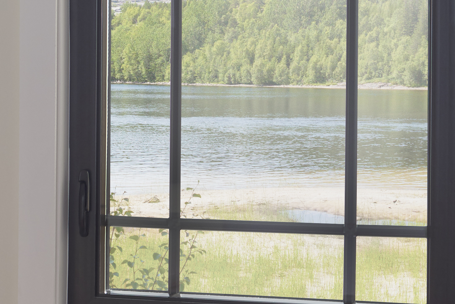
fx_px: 2174
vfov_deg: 8.0
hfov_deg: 10.9
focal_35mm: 172
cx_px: -456
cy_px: 62
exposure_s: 1/125
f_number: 8
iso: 125
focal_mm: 35
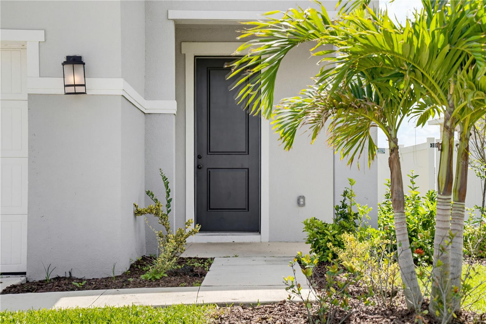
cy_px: 162
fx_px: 891
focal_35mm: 66
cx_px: 243
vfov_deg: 20.6
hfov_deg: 30.5
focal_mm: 66
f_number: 8
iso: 200
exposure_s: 1/80
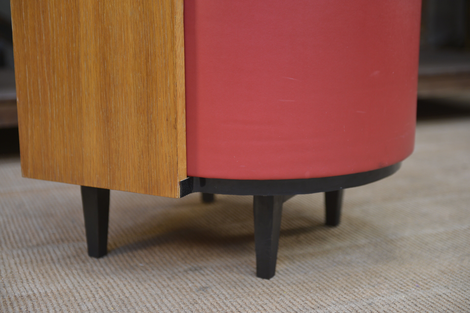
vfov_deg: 23.4
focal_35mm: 58
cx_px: 235
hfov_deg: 34.5
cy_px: 156
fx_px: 757
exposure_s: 1/50
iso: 250
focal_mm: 58
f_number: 2.8
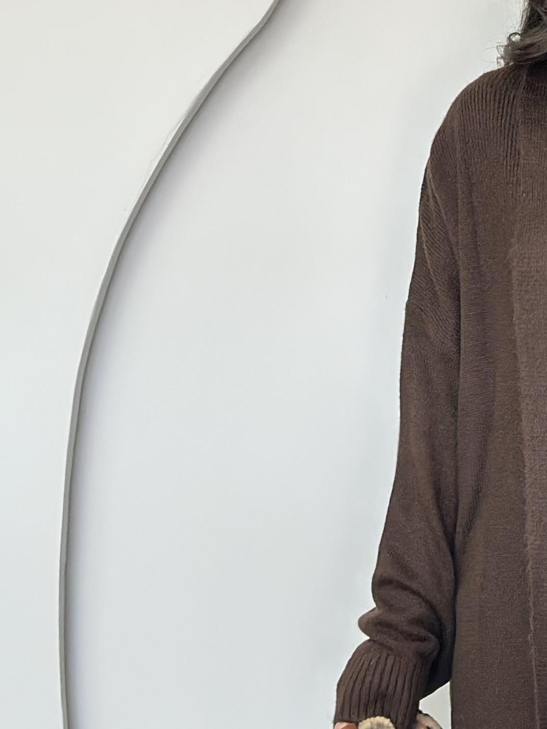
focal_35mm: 134
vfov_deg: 14.6
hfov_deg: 10.8
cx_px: 701
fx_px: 2823
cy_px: 658
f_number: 1.78
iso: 160
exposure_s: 1/100
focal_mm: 6.86
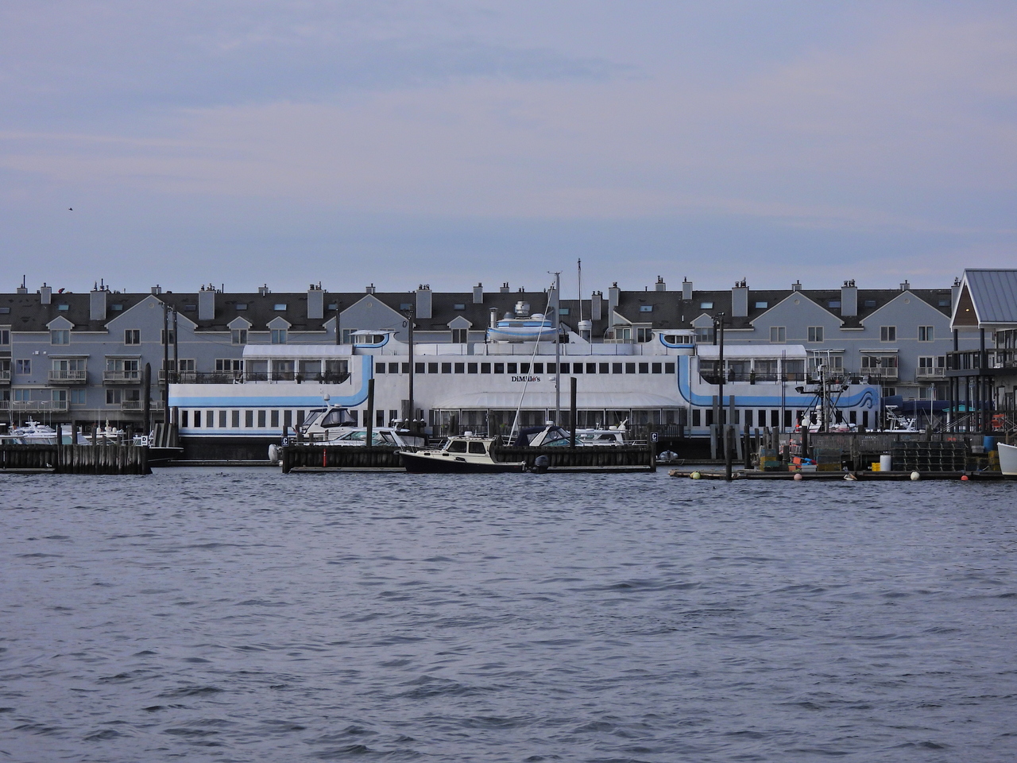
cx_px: 508
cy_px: 382
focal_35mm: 125
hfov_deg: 15.8
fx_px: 3672
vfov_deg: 11.9
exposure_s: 1/1600
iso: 100
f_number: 4
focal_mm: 22.3
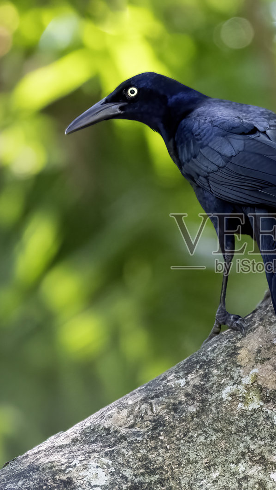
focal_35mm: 315
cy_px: 245
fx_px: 4096
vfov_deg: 6.9
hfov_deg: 3.9
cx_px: 247
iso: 3200
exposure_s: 1/125
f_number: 6.3
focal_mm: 200
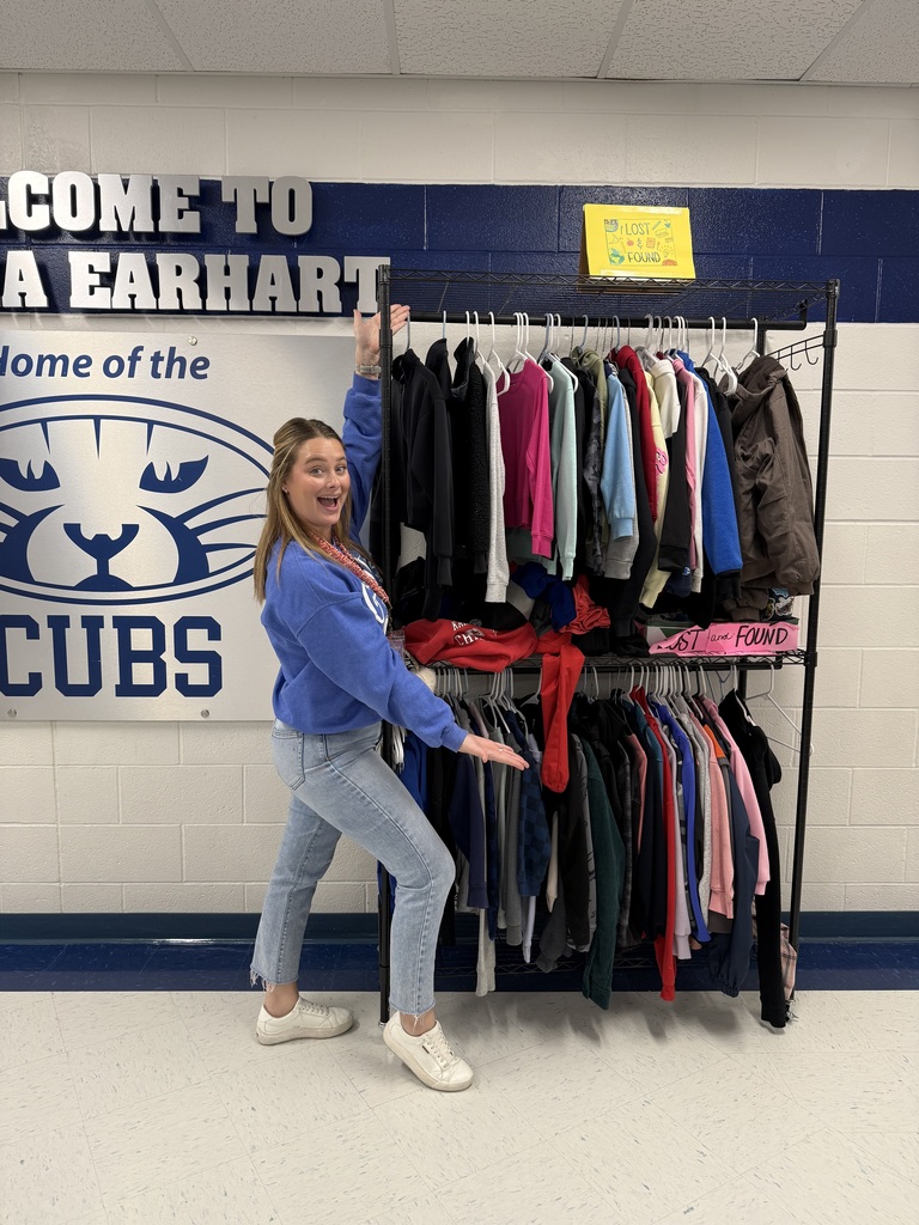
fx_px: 850
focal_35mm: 24
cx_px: 460
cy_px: 612
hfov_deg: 56.8
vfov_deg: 71.6
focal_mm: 6.76
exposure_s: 1/60
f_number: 1.78
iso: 125
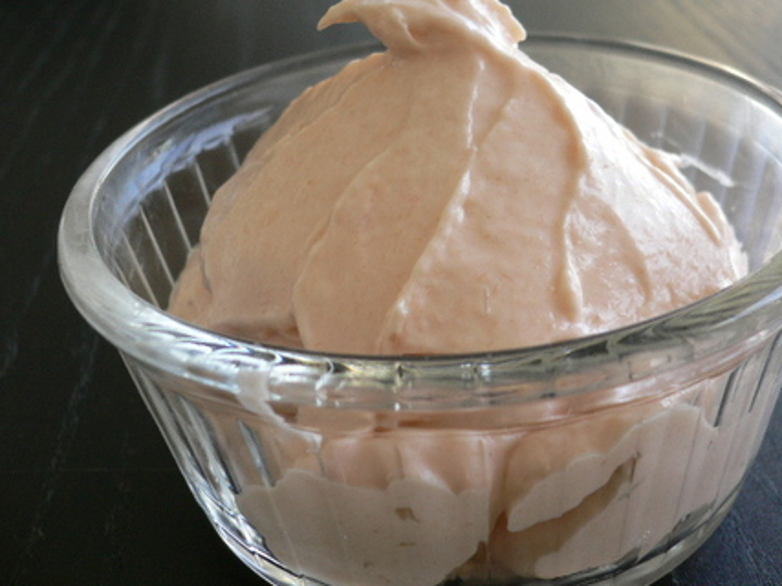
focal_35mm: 41
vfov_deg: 35.1
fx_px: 926
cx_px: 452
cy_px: 254
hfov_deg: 45.6
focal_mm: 5.8
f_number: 2.8
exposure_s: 1/50
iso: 100
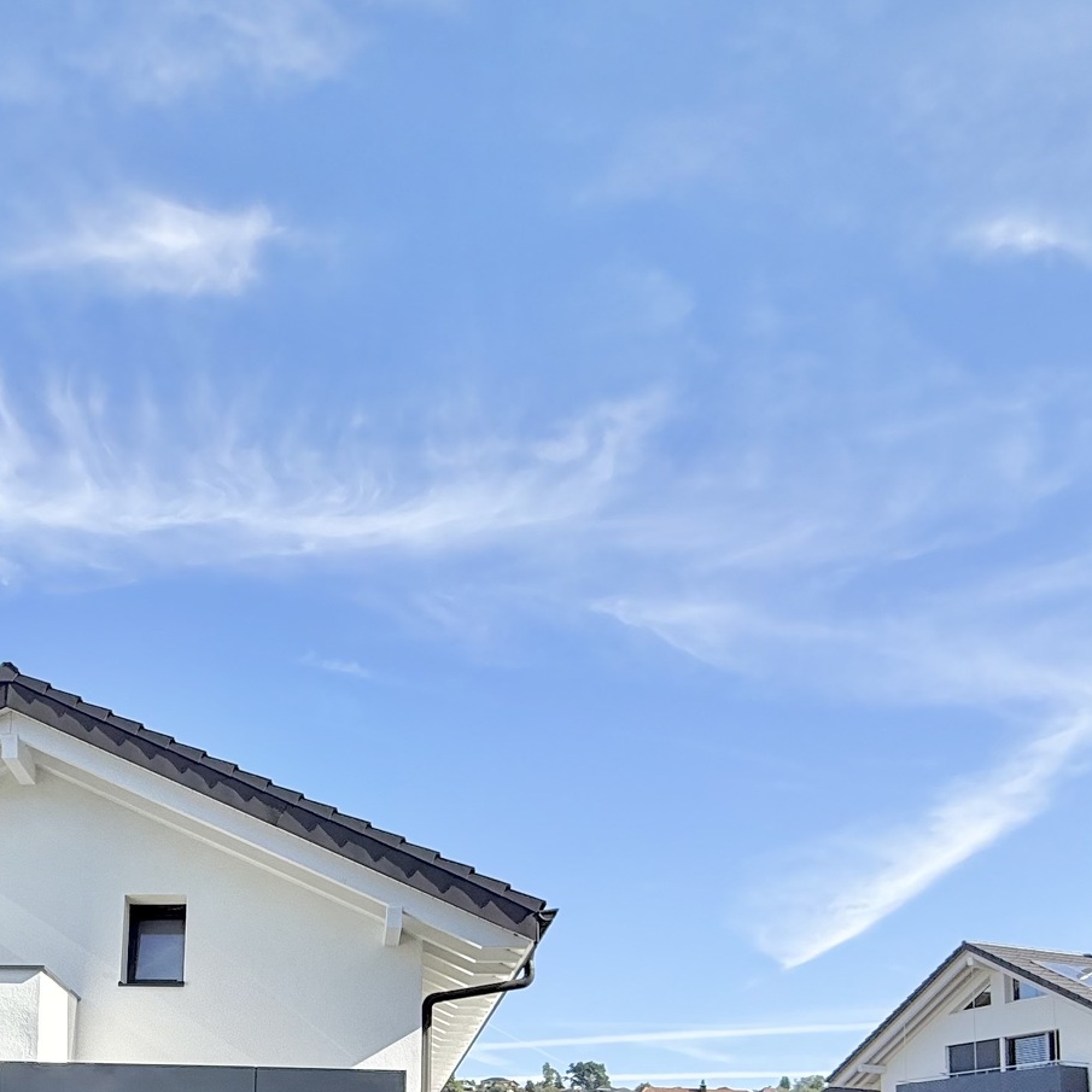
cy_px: 1081
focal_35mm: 35
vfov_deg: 41.4
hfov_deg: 43.9
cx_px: 153
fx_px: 1249
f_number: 2.2
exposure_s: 1/1167
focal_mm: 2.22
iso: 50
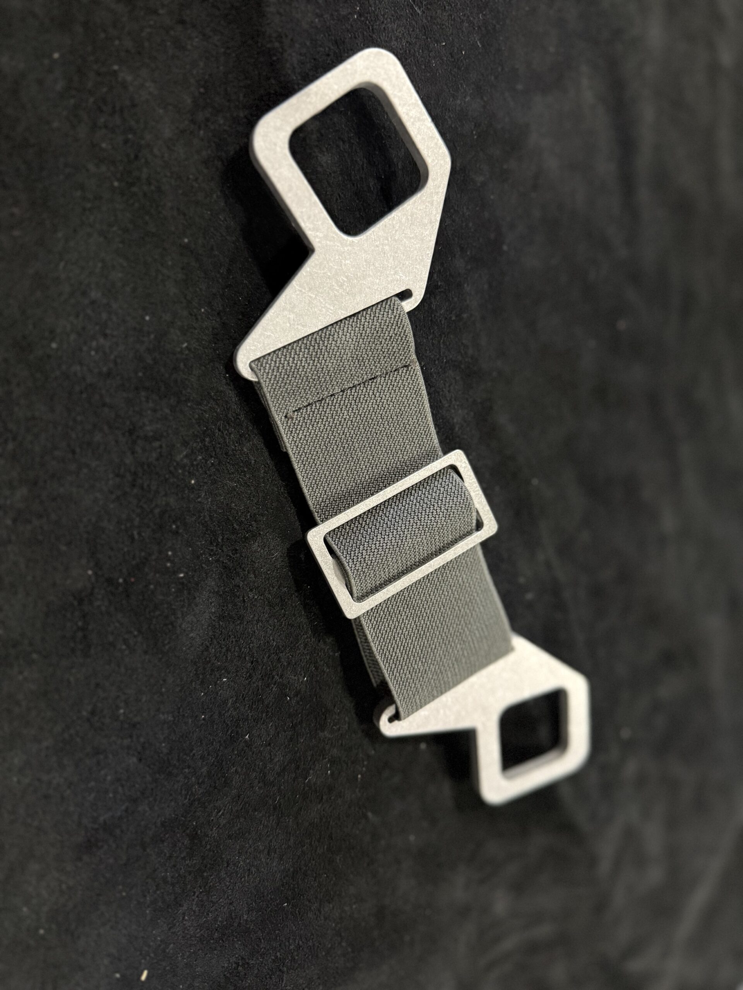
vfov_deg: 71.6
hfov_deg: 56.8
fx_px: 687
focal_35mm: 24
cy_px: 495
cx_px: 372
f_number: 1.78
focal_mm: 6.76
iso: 800
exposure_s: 1/47
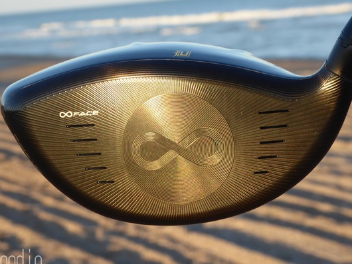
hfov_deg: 19.5
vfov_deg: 14.6
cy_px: 142
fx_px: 1027
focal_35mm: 101
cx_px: 175
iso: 80
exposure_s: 1/125
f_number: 4.7
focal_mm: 14.1
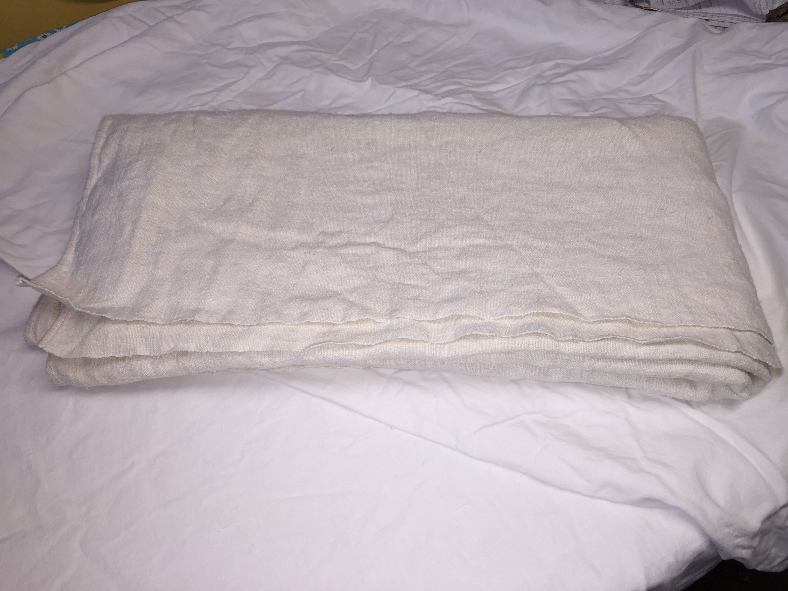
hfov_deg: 61.7
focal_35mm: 29
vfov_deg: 48.2
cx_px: 394
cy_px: 296
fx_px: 660
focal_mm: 4.15
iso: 32
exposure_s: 1/47
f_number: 2.2
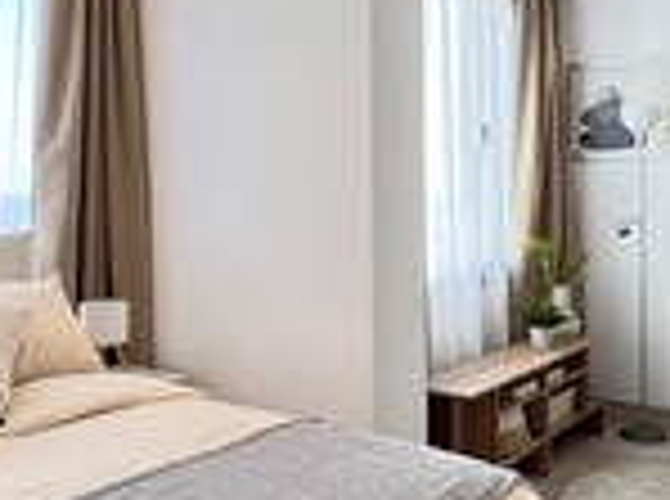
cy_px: 169
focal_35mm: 40
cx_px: 286
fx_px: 772
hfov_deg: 46.8
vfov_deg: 35.5
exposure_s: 1/100
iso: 125
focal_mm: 1.57
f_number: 1.8
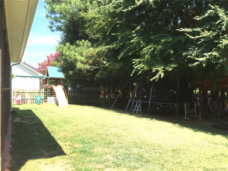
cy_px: 86
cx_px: 114
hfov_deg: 61.7
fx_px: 191
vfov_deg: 48.2
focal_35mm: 29
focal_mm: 4.15
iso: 32
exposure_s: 1/824
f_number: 2.2
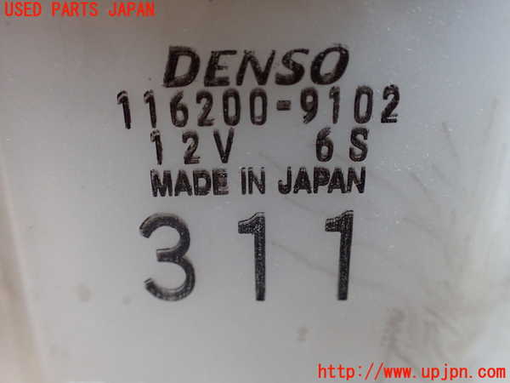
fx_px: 442
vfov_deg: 46.8
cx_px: 255
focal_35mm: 30
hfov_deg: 60.0
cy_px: 192
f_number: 2.3
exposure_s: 1/50
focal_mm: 5.4
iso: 800
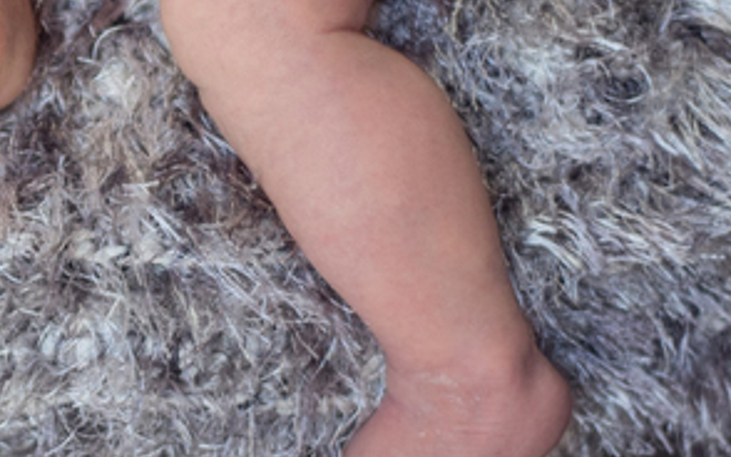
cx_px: -70
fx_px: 4145
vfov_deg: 6.3
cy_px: 24
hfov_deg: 10.0
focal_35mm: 208
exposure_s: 1/100
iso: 250
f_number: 2.2
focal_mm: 50
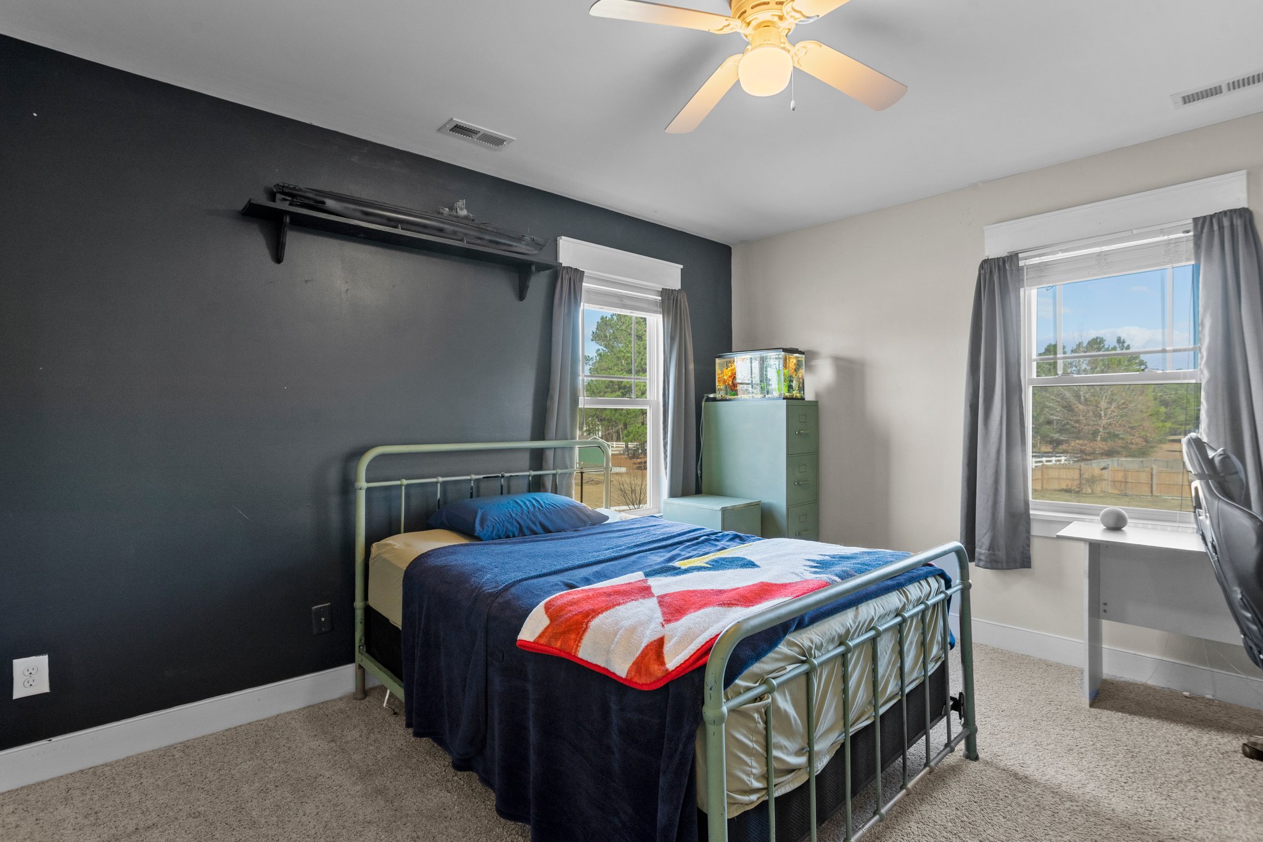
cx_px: 632
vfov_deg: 70.4
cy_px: 421
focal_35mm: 17
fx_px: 596
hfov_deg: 93.3
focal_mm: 17
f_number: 8
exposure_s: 1/4
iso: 250
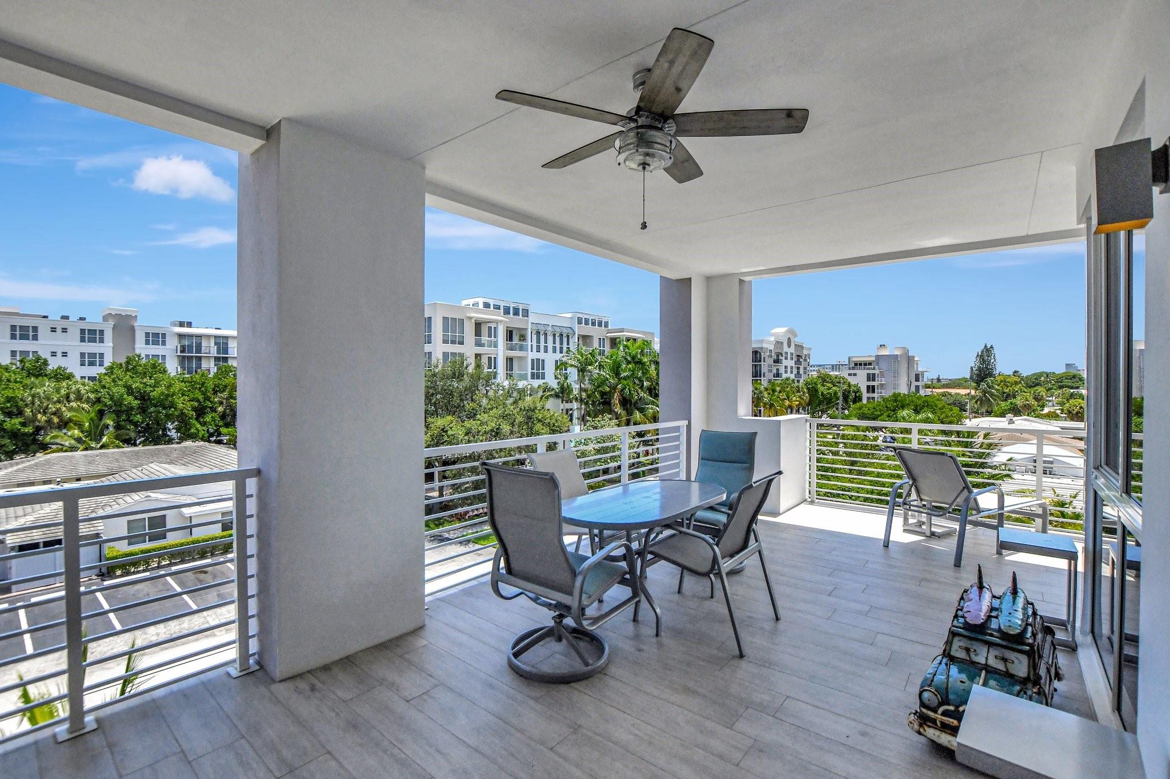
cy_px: 390
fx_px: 487
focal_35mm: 15
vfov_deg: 77.3
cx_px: 585
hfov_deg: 100.4
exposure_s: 1/3200
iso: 1000
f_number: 8
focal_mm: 10
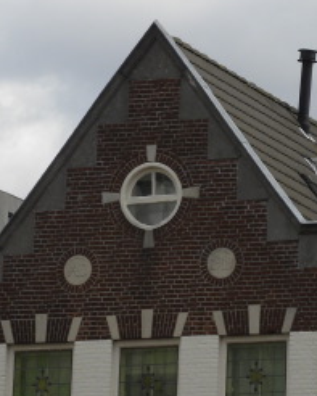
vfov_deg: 4.7
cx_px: 219
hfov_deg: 3.8
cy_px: 119
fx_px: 4817
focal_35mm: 411
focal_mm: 28.8
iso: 64
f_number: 5.6
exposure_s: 1/313
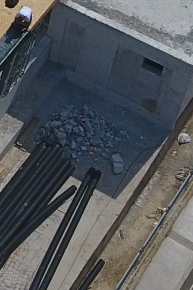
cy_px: -4
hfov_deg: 8.9
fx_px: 1165
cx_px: -192
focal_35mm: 145
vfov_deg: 13.9
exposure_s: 1/1761
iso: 100
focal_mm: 3.61
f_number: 2.8
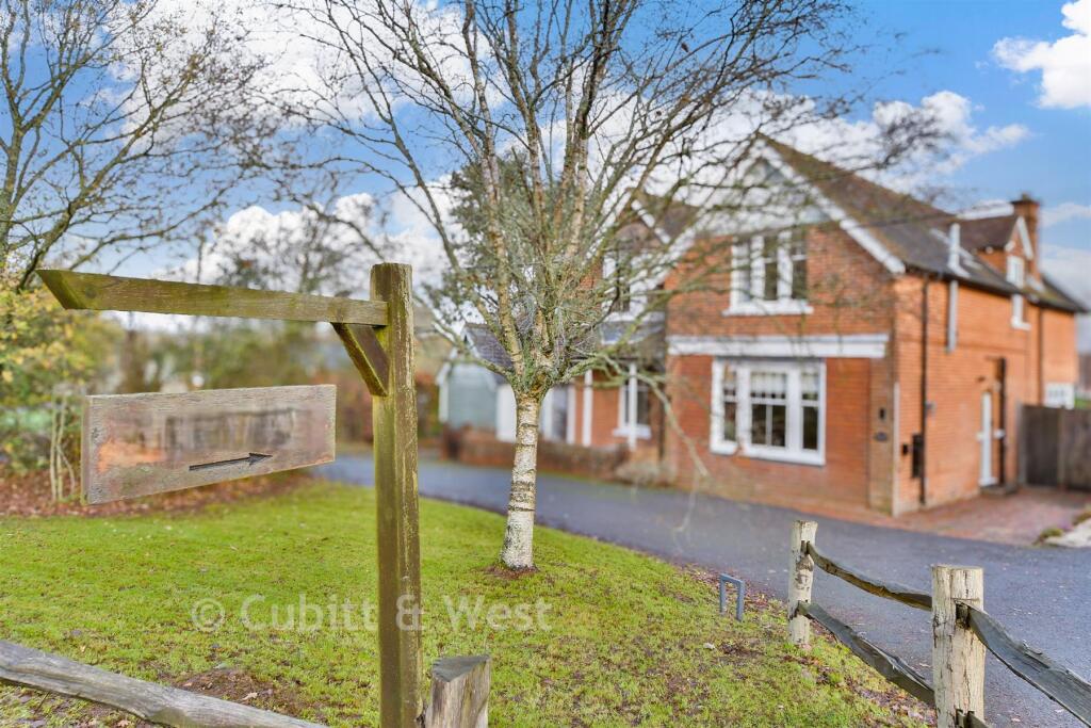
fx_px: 758
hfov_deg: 71.5
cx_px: 546
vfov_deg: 51.3
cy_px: 364
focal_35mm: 25
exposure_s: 1/25
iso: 160
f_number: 9
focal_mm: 17
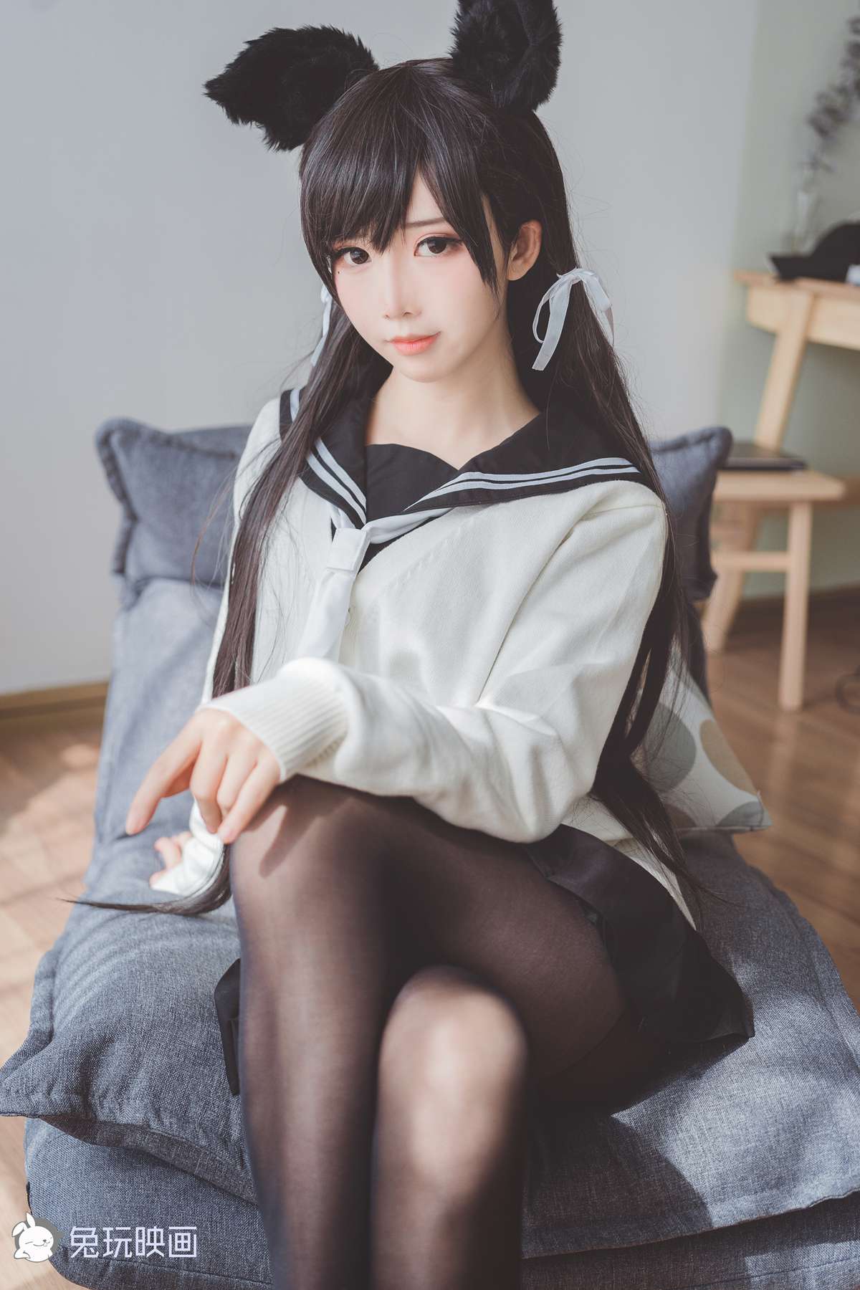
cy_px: 645
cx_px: 430
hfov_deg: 27.0
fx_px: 1792
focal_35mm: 50
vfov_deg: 39.6
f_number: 2.8
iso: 100
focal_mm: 50
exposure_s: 1/125
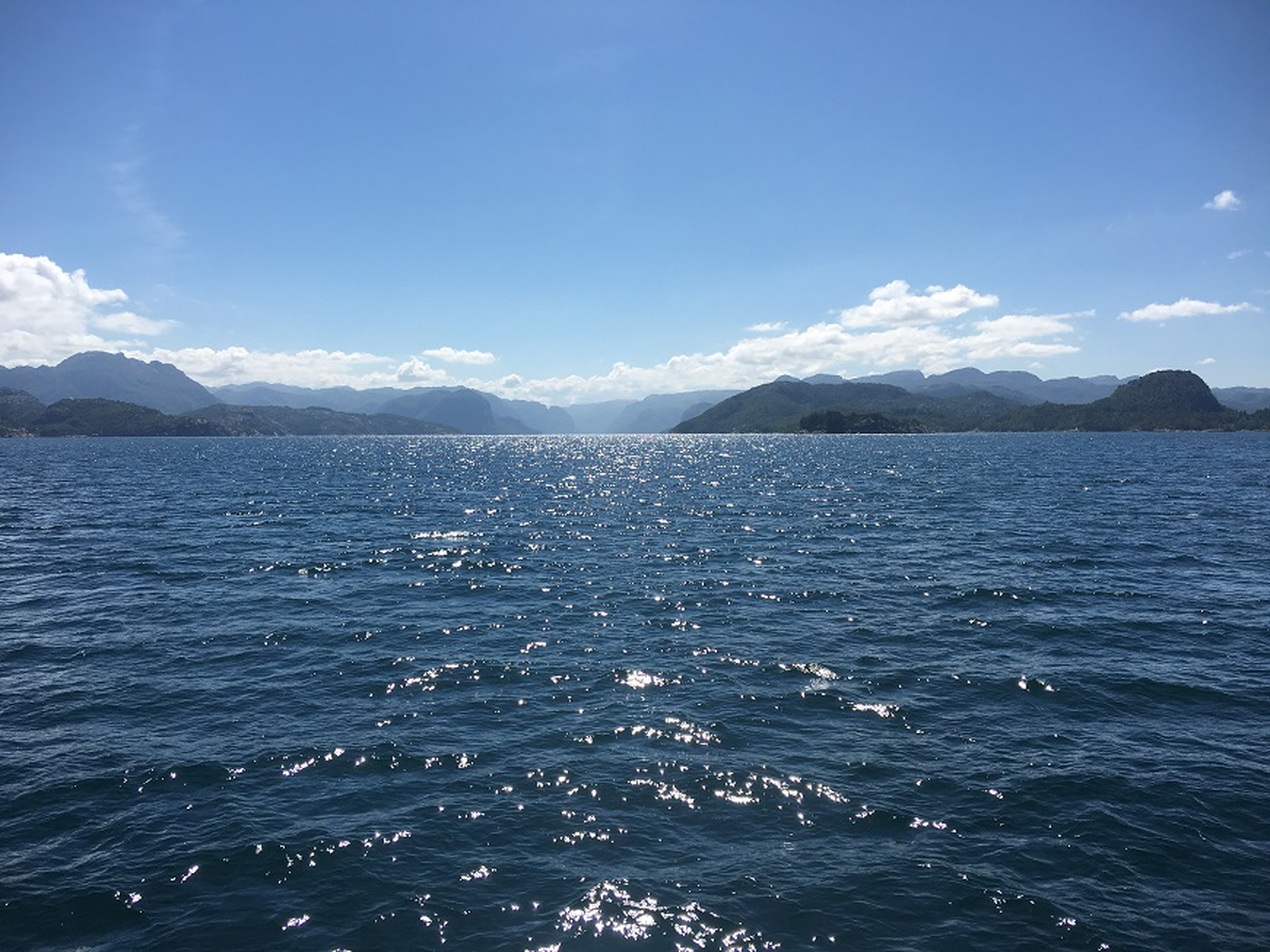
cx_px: 635
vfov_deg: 48.2
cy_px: 476
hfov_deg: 61.7
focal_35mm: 29
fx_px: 1064
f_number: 2.2
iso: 25
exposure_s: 1/2653
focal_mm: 4.15
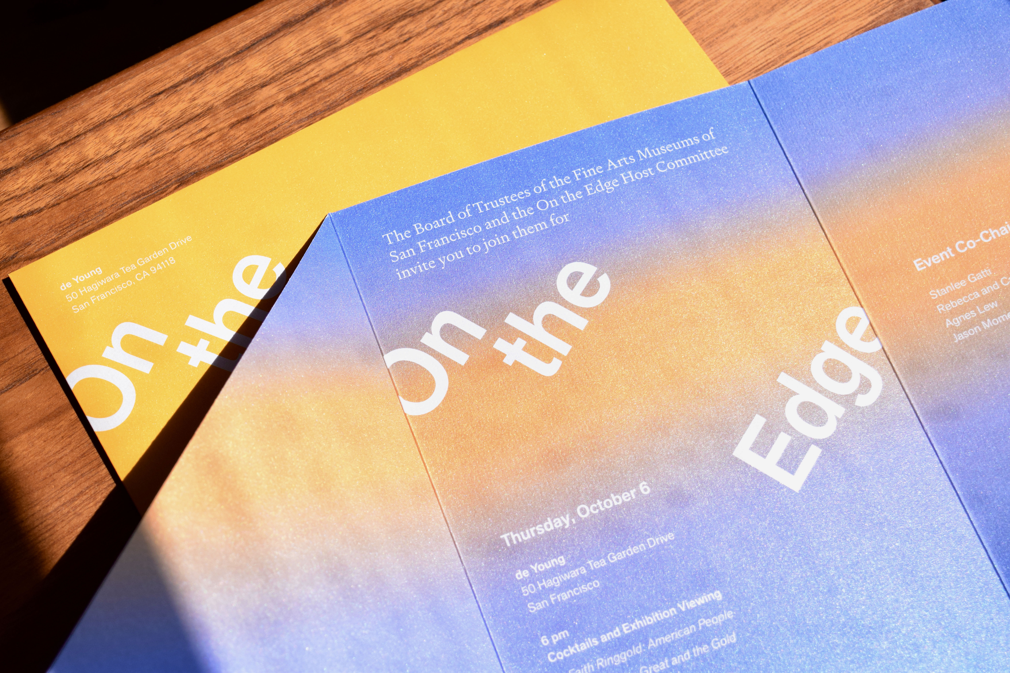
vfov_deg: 21.6
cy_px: 336
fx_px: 1767
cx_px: 505
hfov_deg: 31.9
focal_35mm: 63
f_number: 5.6
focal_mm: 42
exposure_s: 1/4000
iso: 800
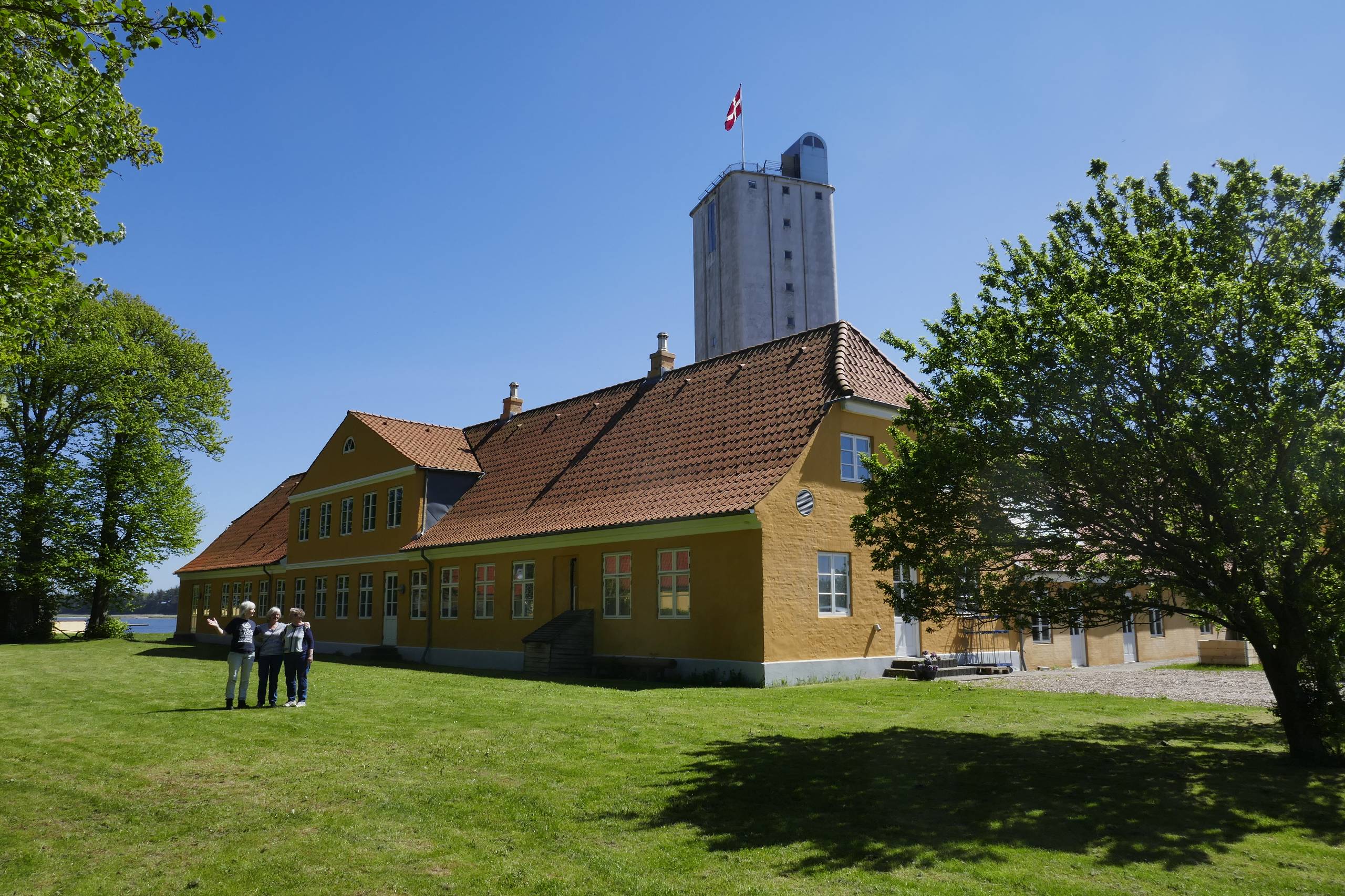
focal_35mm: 25
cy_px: 448
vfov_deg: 51.3
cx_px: 672
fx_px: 934
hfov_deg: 71.5
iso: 125
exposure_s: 1/400
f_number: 7.1
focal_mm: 9.1
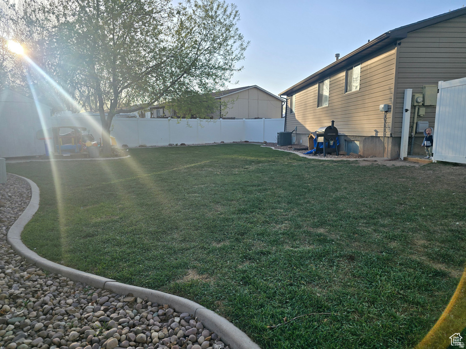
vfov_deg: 58.9
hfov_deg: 73.9
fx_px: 310
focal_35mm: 23
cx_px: 233
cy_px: 174
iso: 12
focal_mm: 6.3
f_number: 1.7
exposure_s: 1/369
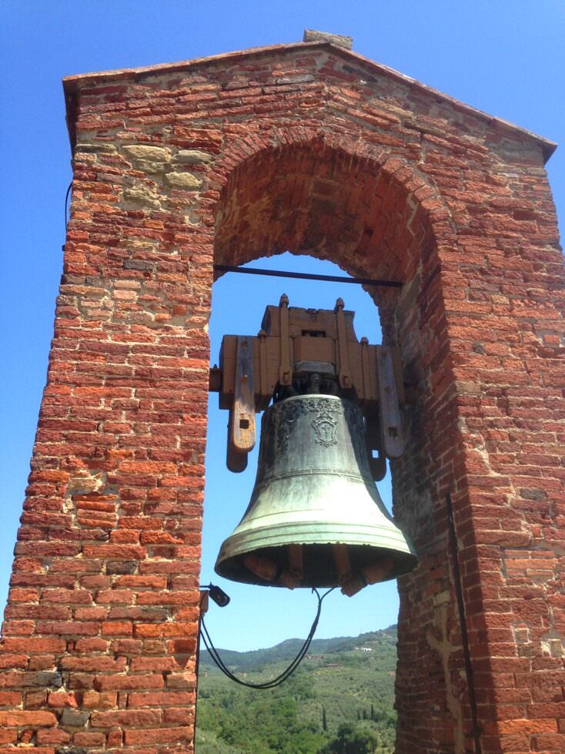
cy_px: 377
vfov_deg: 55.4
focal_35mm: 33
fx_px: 718
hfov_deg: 42.9
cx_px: 282
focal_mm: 4.12
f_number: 2.4
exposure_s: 1/919
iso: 50
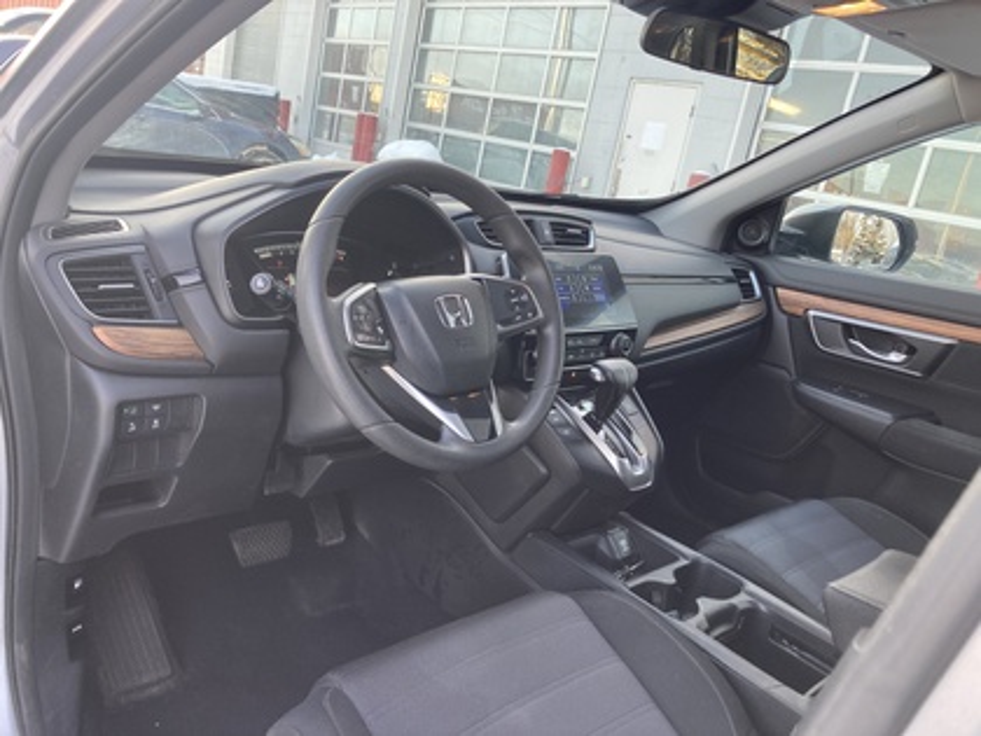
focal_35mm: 28
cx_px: 490
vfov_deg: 49.7
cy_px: 368
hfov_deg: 63.4
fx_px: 794
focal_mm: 3.99
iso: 64
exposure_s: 1/121
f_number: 1.8
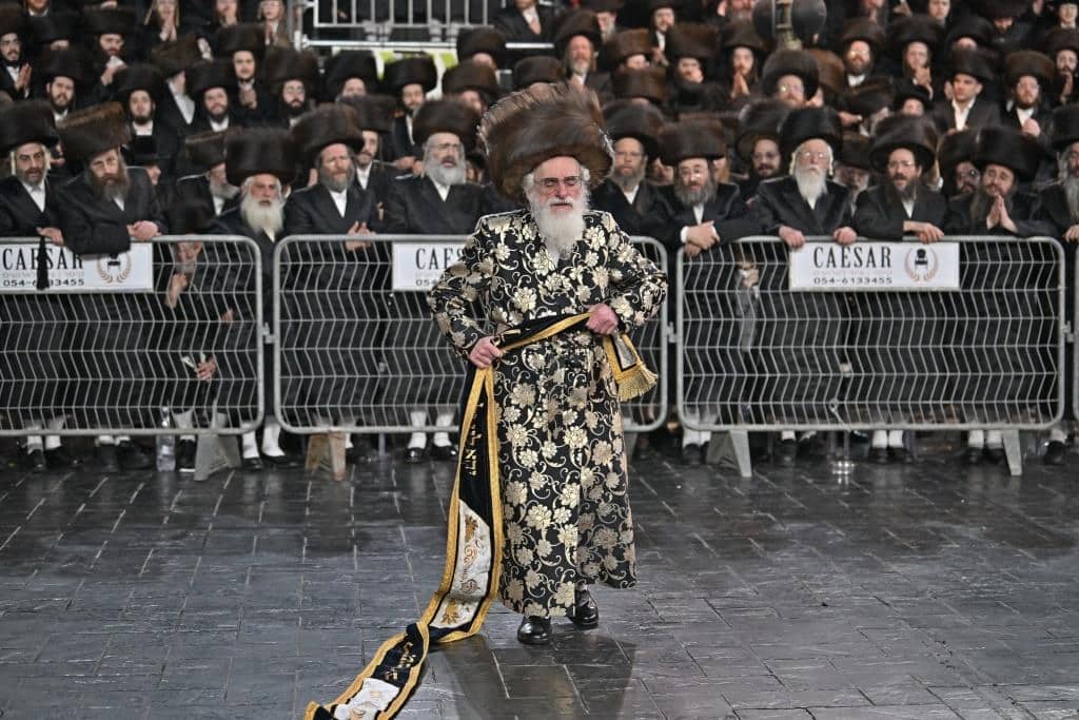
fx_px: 2098
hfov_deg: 28.8
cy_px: 360
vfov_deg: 19.5
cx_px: 540
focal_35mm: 70
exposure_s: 1/320
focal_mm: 70
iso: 640
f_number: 2.8
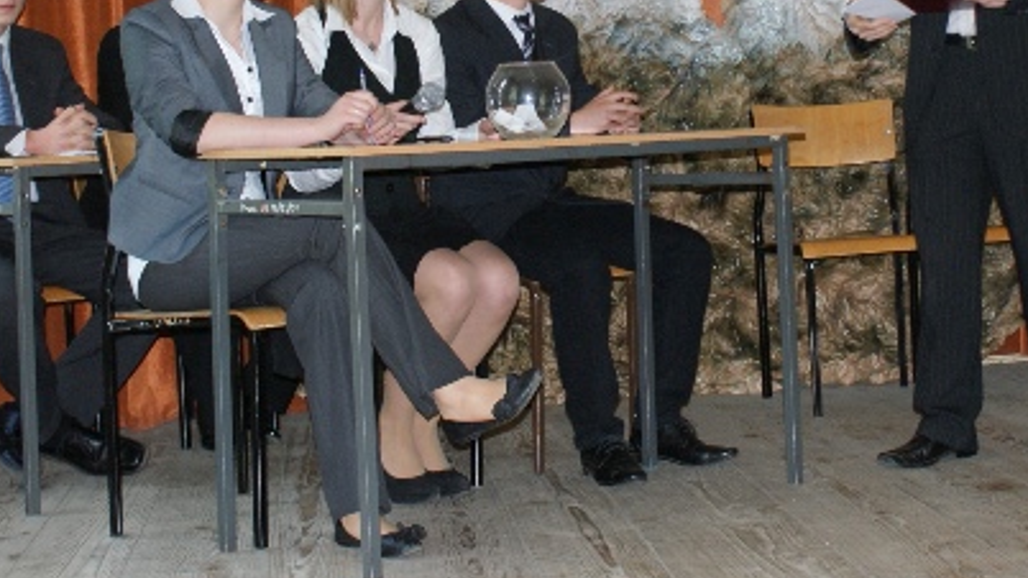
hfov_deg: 29.9
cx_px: 706
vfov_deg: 17.0
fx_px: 1908
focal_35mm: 70
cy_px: 78
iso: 400
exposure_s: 1/60
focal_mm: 28
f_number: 5
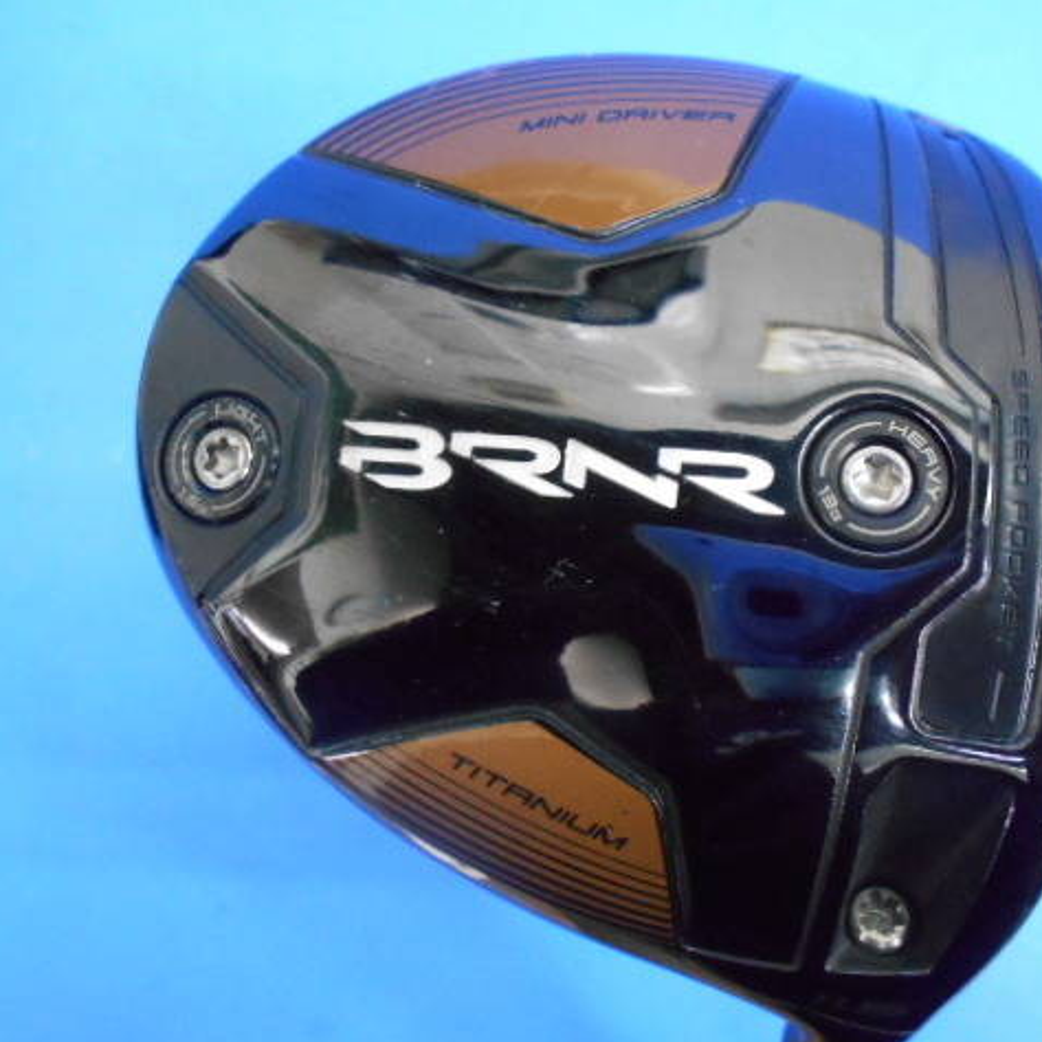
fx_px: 1056
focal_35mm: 31
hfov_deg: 52.0
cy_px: 521
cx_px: 649
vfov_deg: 52.5
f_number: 3.2
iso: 800
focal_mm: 4.6
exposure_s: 1/50
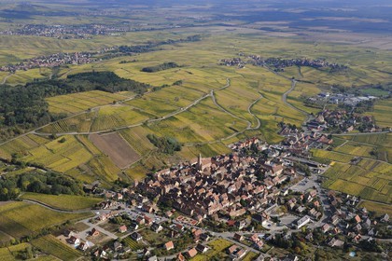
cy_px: 130
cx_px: 196
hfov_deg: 50.7
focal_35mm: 38
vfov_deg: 35.1
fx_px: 414
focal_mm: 38
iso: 200
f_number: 7.1
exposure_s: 1/640
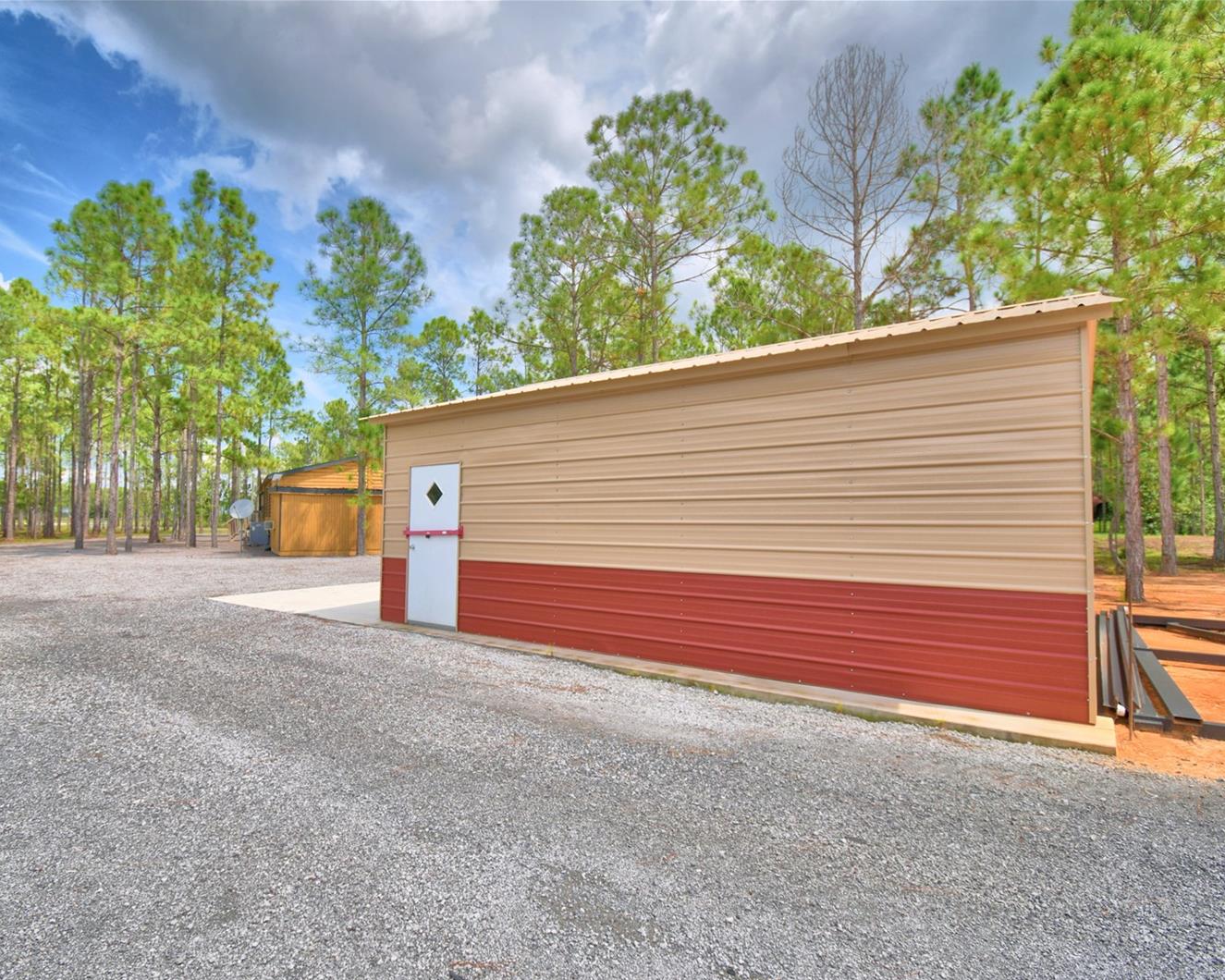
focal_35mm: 17
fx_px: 616
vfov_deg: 77.0
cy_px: 492
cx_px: 561
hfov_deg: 89.4
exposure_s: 1/1000
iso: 100
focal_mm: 10
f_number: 4.5
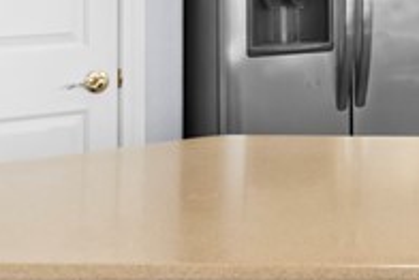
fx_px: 1095
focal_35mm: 94
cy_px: -64
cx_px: 609
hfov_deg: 19.2
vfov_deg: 14.1
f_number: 8
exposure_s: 1/50
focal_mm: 17
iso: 400
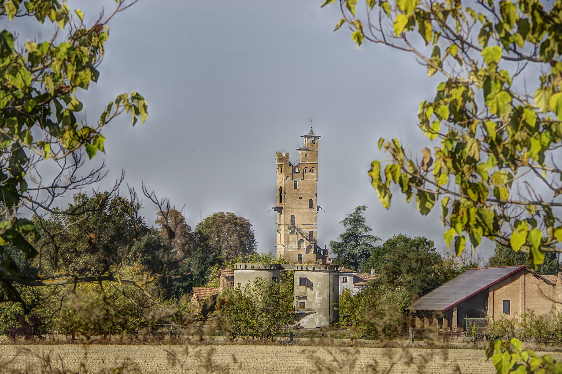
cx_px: 281
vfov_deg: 9.1
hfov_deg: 13.7
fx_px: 2341
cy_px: 187
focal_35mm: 150
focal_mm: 100
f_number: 7.1
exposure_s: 1/100
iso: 100
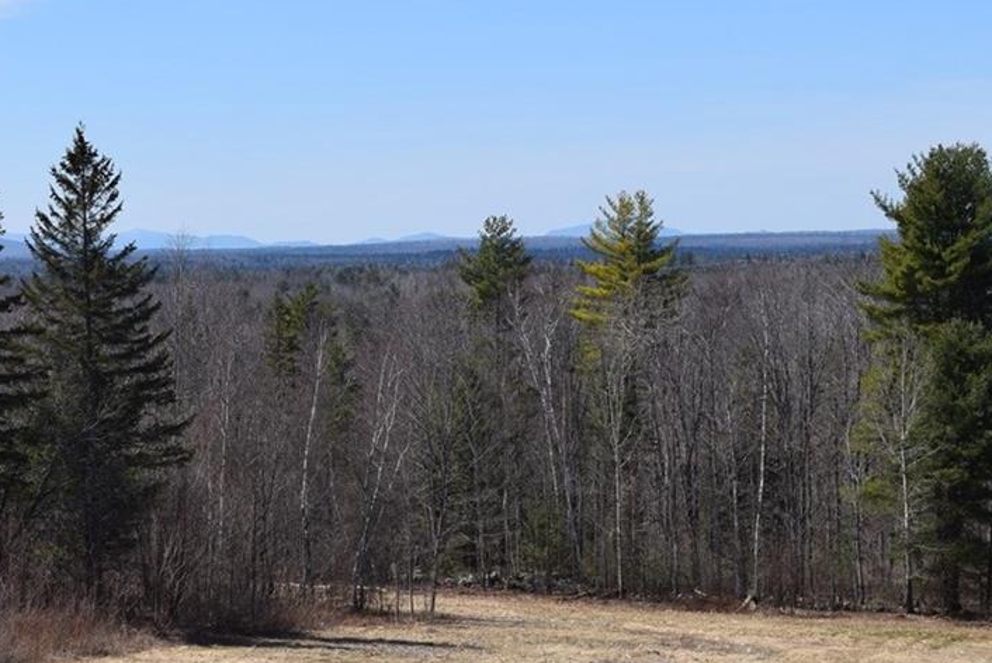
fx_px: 2399
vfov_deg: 15.7
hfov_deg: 23.2
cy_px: 360
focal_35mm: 87
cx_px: 299
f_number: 10
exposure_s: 1/200
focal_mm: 40
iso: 100
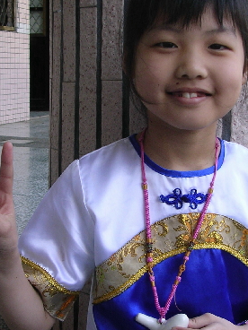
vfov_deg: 31.2
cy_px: 187
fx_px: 592
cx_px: 139
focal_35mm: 62
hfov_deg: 23.6
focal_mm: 5.8
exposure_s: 1/99.4
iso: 100
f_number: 2.8
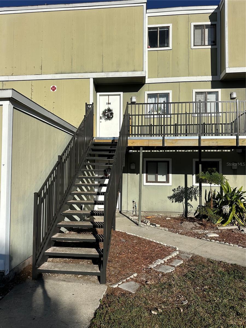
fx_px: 227
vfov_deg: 71.6
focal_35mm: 24
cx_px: 123
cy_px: 164
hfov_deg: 56.8
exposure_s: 1/9709
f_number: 1.78
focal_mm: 6.86
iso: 80
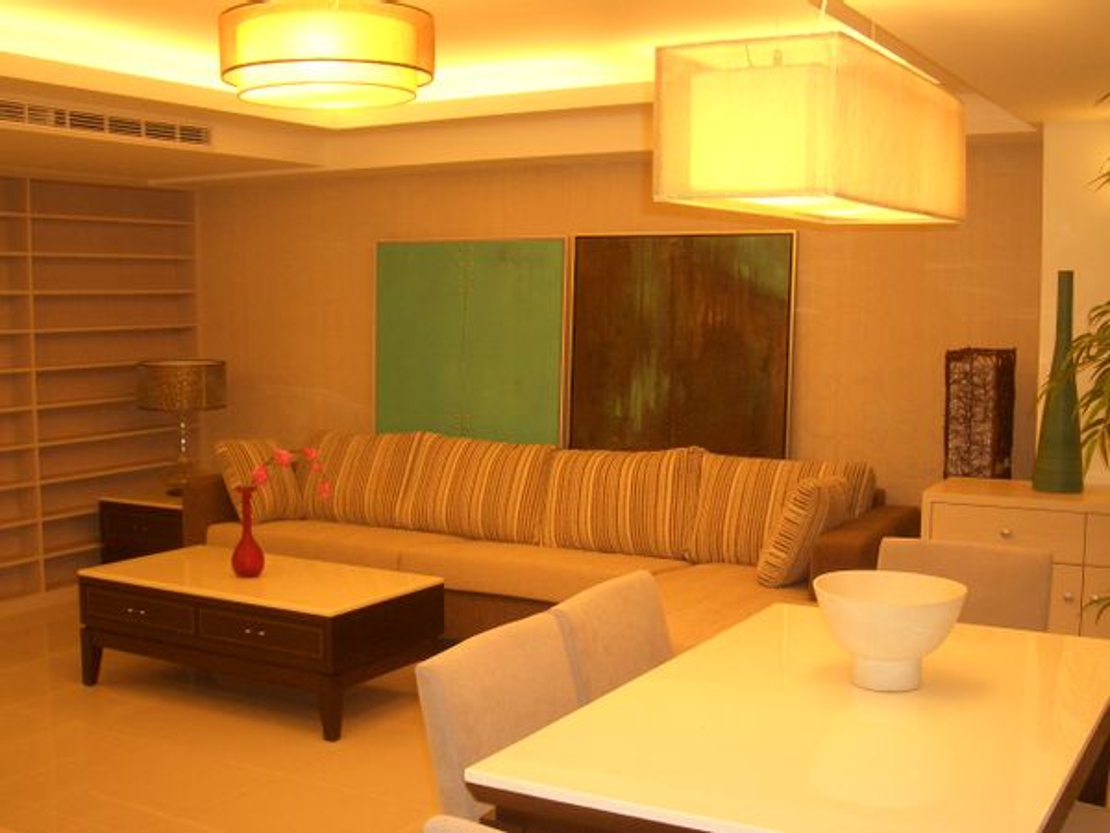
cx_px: 555
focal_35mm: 41
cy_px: 416
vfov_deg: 35.1
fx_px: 1315
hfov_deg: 45.8
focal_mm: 6.8
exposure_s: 1/60
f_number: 2.8
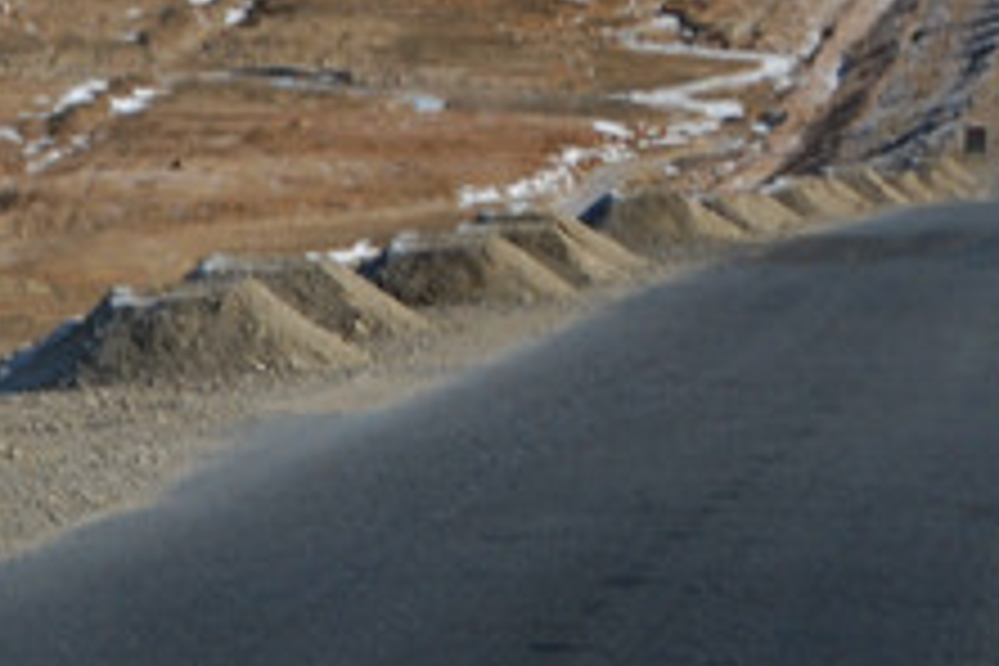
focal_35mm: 379
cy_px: -178
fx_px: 10516
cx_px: 1134
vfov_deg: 3.6
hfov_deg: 5.4
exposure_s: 1/125
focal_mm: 70
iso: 100
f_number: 8
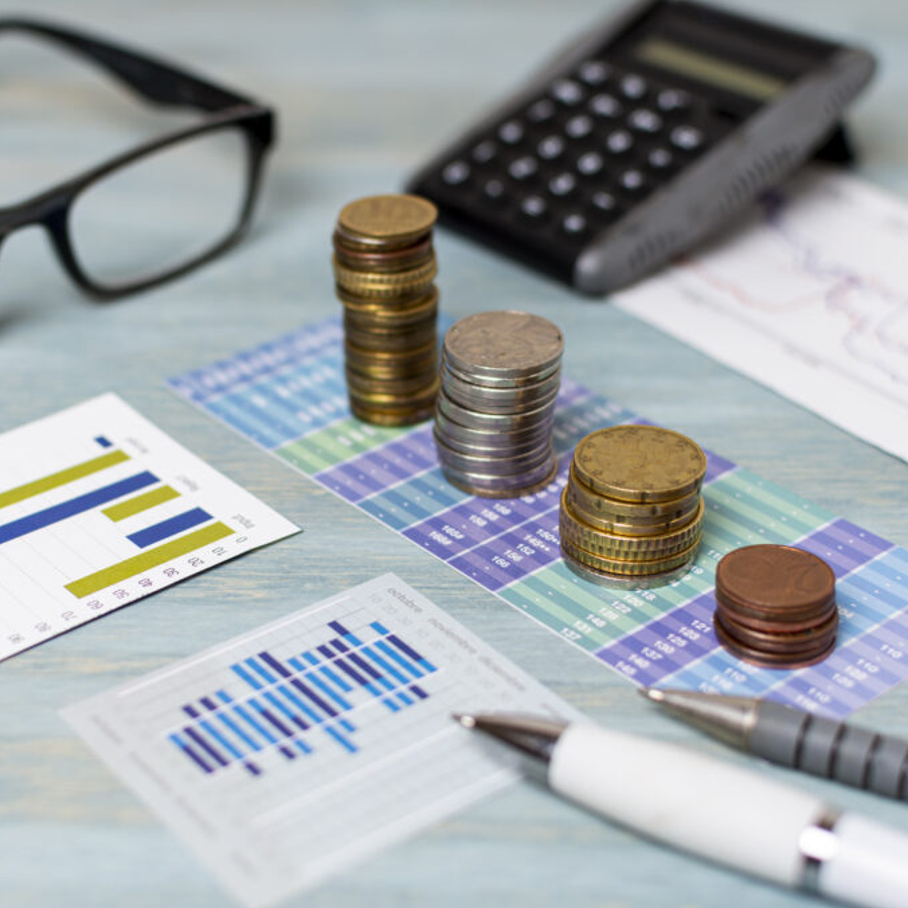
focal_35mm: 68
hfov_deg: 25.4
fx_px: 2007
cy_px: 455
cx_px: 321
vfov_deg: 25.5
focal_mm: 35
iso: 100
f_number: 2.8
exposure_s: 1/125
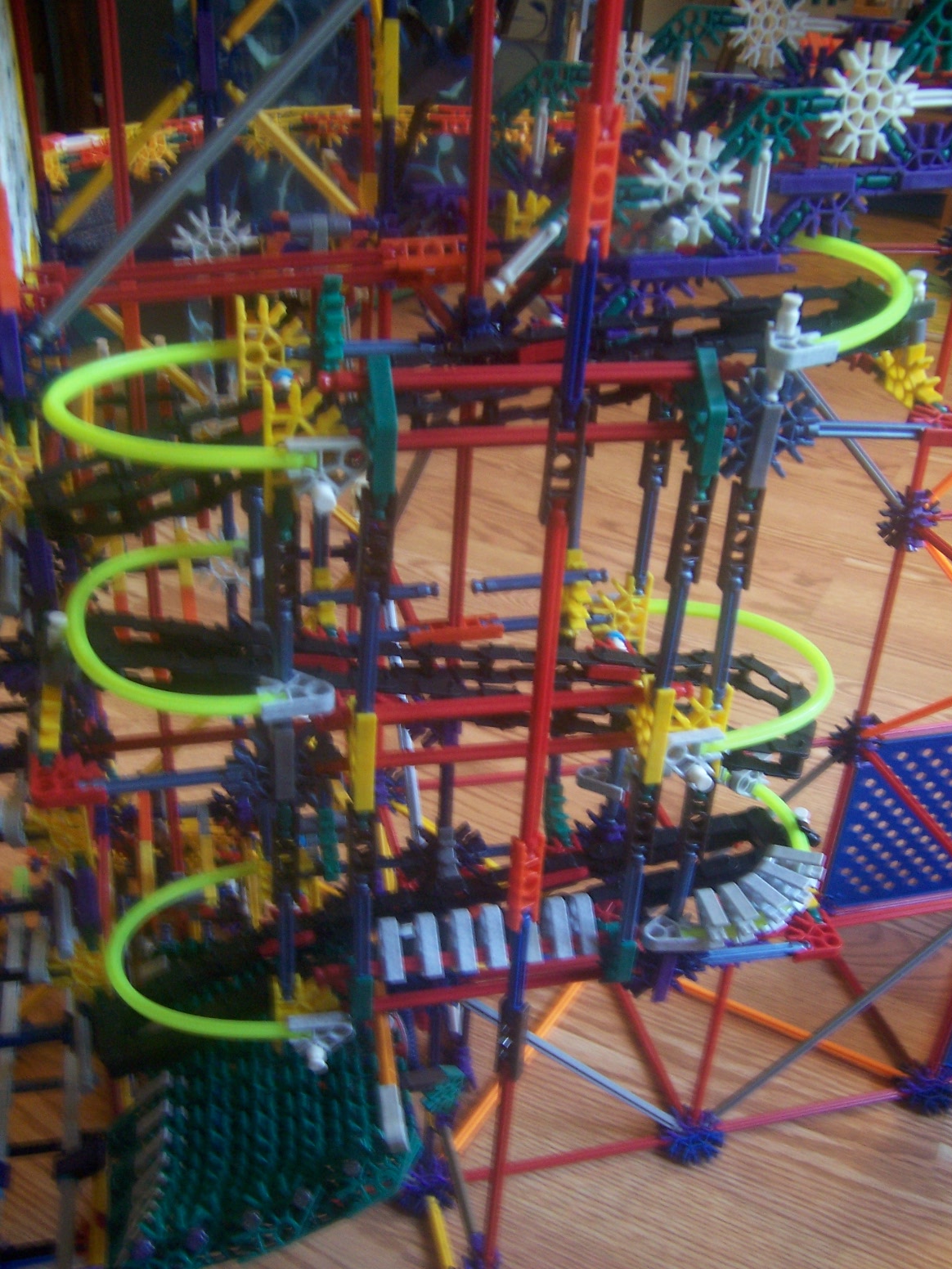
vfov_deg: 55.4
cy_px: 634
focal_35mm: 33
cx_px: 476
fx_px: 1210
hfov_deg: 42.9
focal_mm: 5.5
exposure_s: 1/8
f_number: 3.4
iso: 140
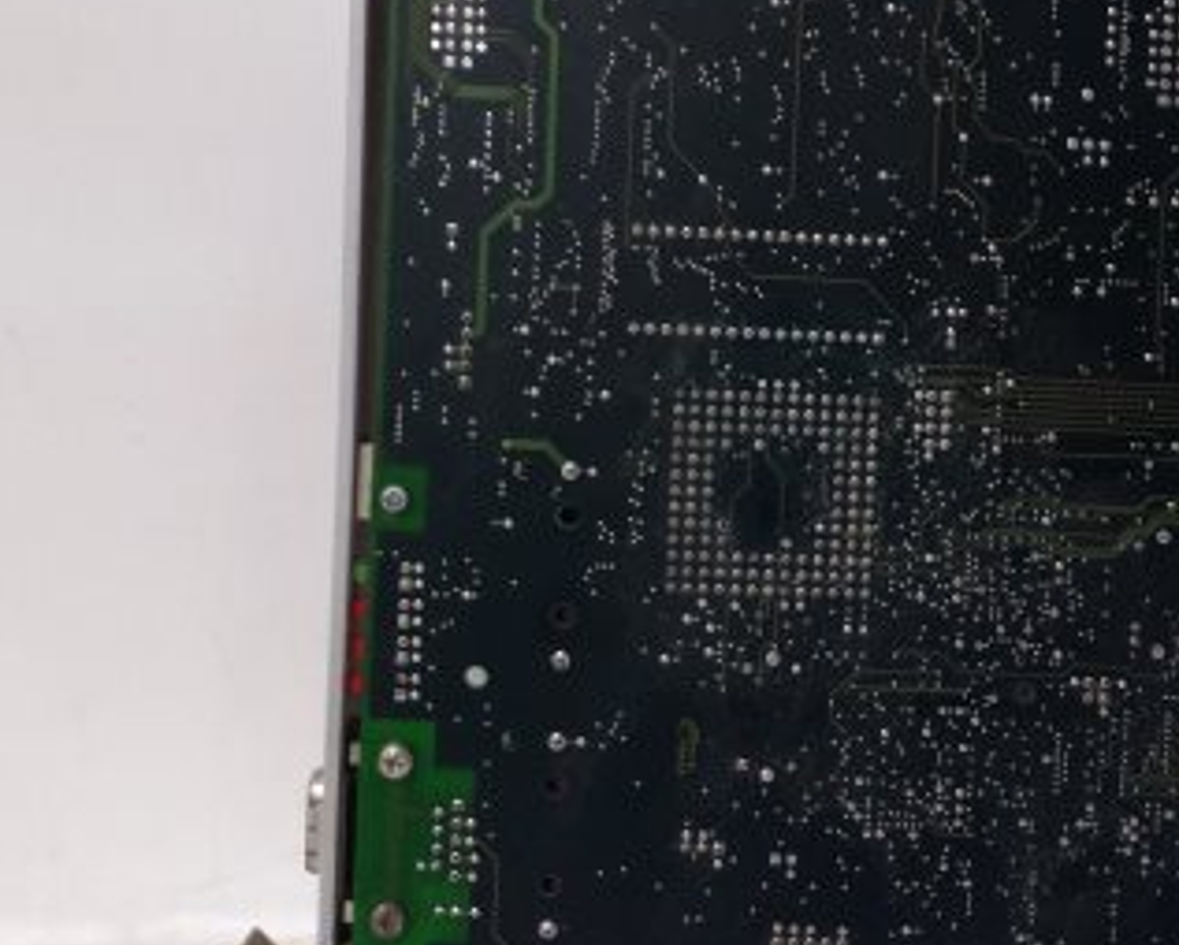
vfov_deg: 27.8
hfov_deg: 33.9
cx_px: 907
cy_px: 259
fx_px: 1885
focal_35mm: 54
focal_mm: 3.79
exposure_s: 1/33
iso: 238
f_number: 2
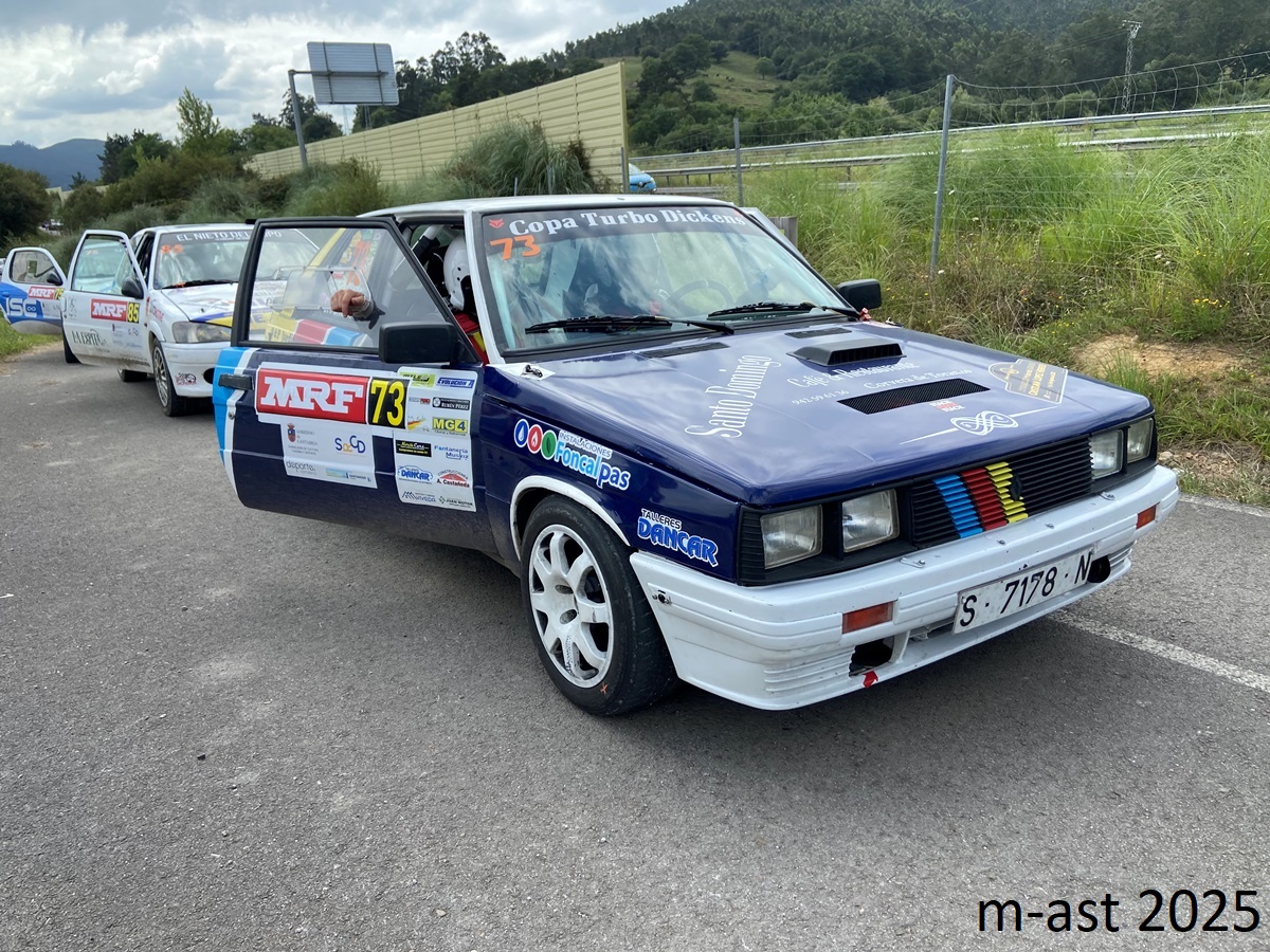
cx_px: 635
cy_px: 476
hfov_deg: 67.3
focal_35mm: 26
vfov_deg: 53.1
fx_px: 954
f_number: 1.8
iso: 32
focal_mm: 4.25
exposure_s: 1/1565
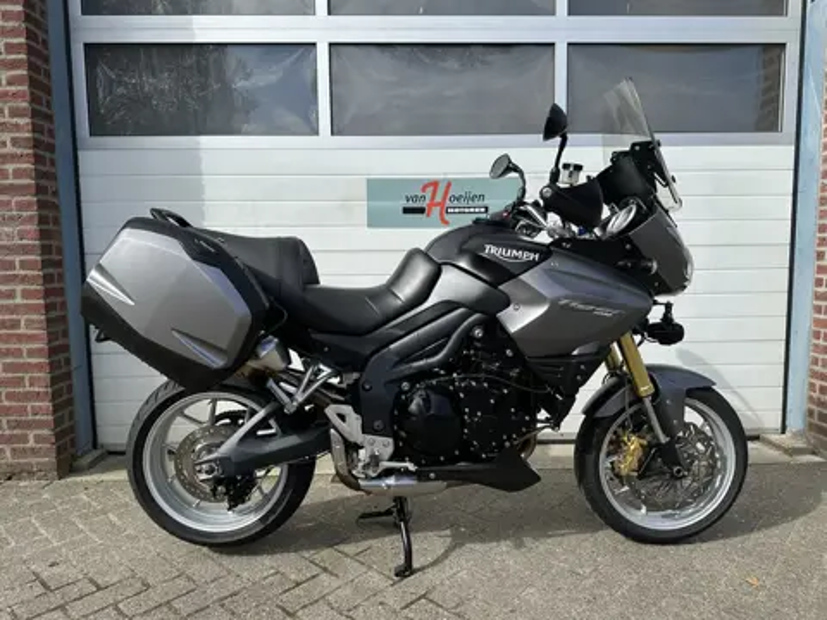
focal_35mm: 24
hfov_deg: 71.6
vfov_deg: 56.8
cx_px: 414
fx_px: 573
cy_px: 310
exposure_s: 1/2967
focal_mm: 6.86
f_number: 1.78
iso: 80
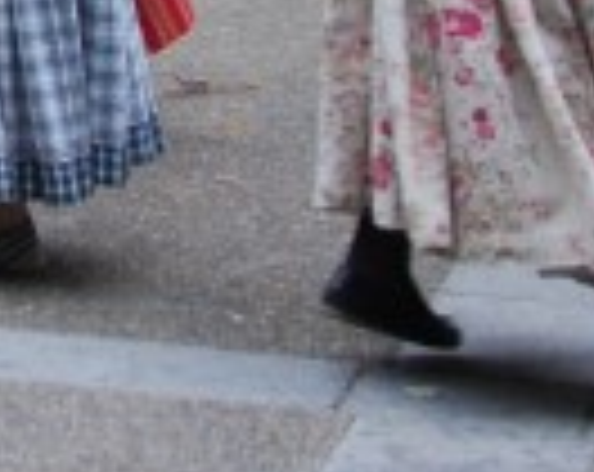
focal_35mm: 277
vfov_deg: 5.3
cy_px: -818
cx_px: -659
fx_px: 4862
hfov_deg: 6.7
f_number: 6.3
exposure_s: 1/160
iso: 400
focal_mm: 29
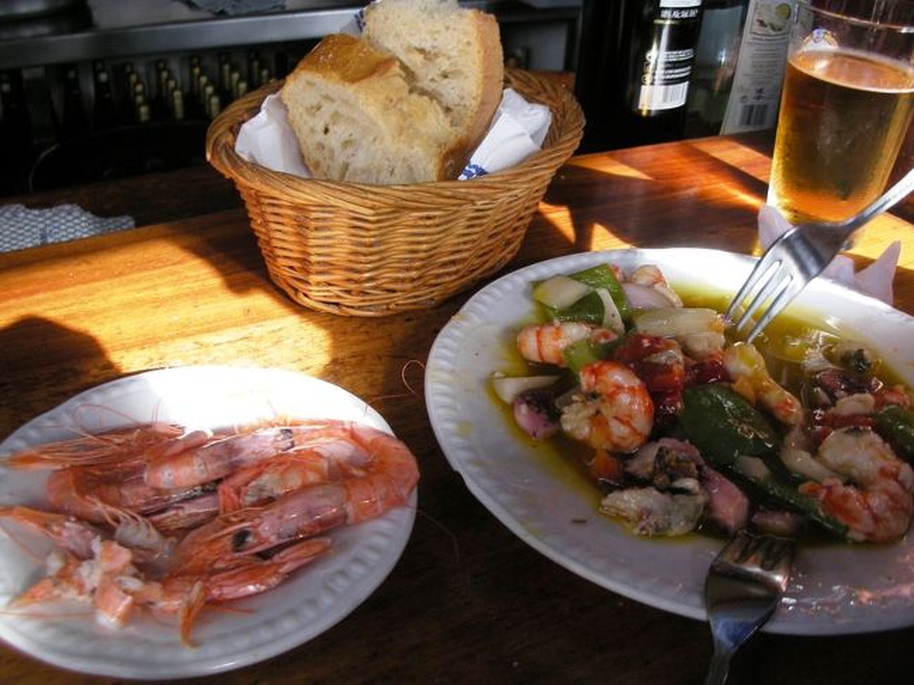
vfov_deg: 40.7
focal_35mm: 35
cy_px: 342
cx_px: 457
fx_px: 924
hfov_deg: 52.6
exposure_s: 1/67.7
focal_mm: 5.8
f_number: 2.8
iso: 50
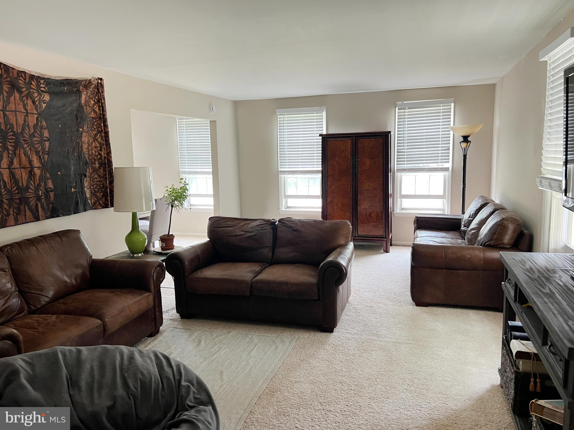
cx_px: 287
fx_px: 431
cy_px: 215
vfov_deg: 53.1
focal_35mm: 26
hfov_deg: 67.3
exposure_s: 1/60
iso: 100
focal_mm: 5.7
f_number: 1.5
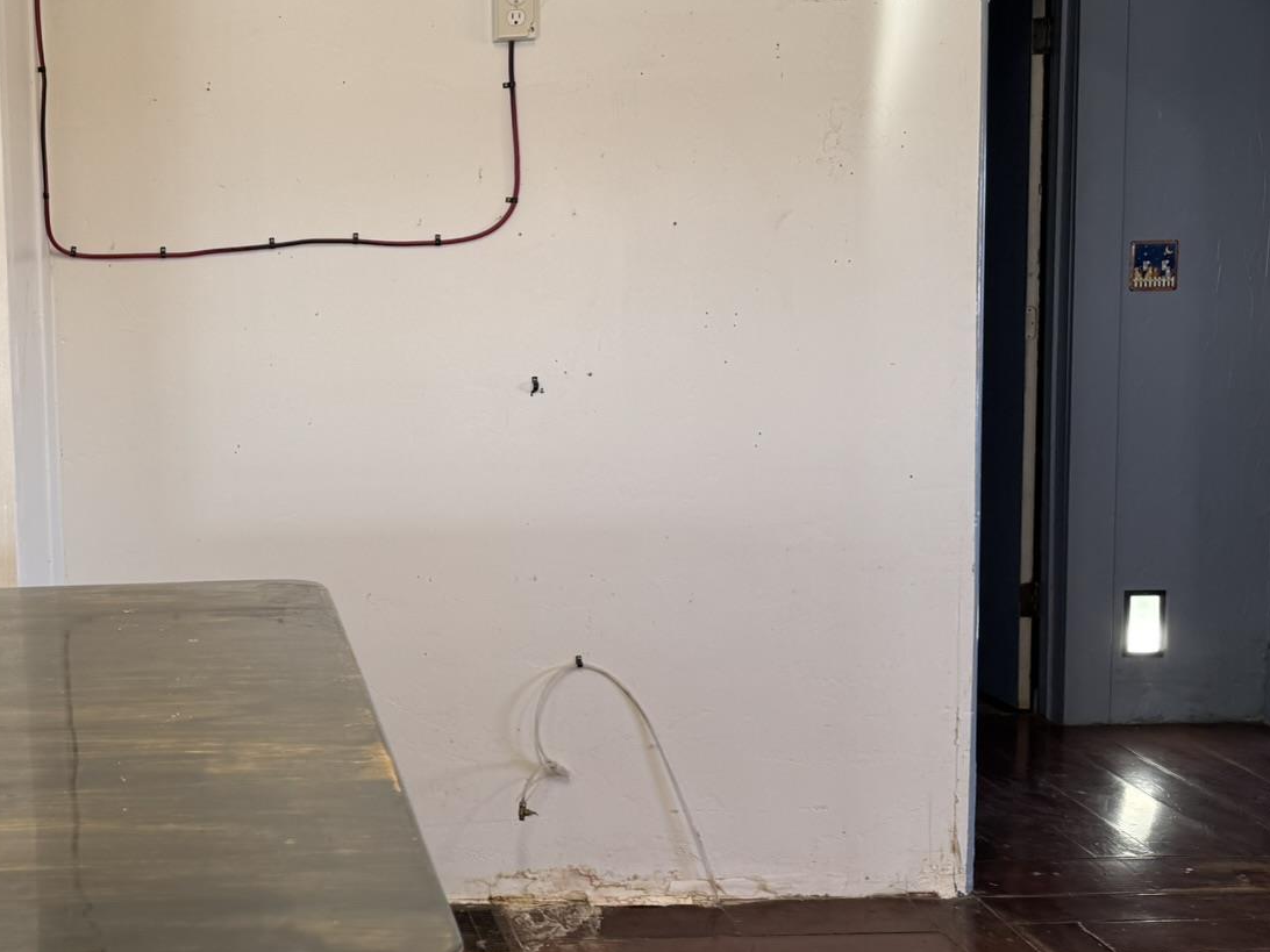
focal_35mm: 45
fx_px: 1651
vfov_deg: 32.2
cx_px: 101
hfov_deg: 38.8
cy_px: 425
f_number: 1.78
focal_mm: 6.76
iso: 80
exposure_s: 1/120
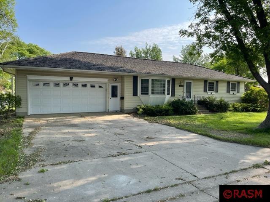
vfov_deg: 53.1
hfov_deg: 67.3
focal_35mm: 26
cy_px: 101
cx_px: 135
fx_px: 203
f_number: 1.6
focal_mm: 5.1
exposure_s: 1/1119
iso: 32
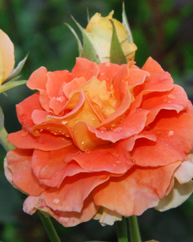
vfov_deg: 3.1
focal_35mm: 634
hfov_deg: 2.4
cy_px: 121
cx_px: 103
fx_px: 4528
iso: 1600
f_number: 25
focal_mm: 300
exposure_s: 1/200
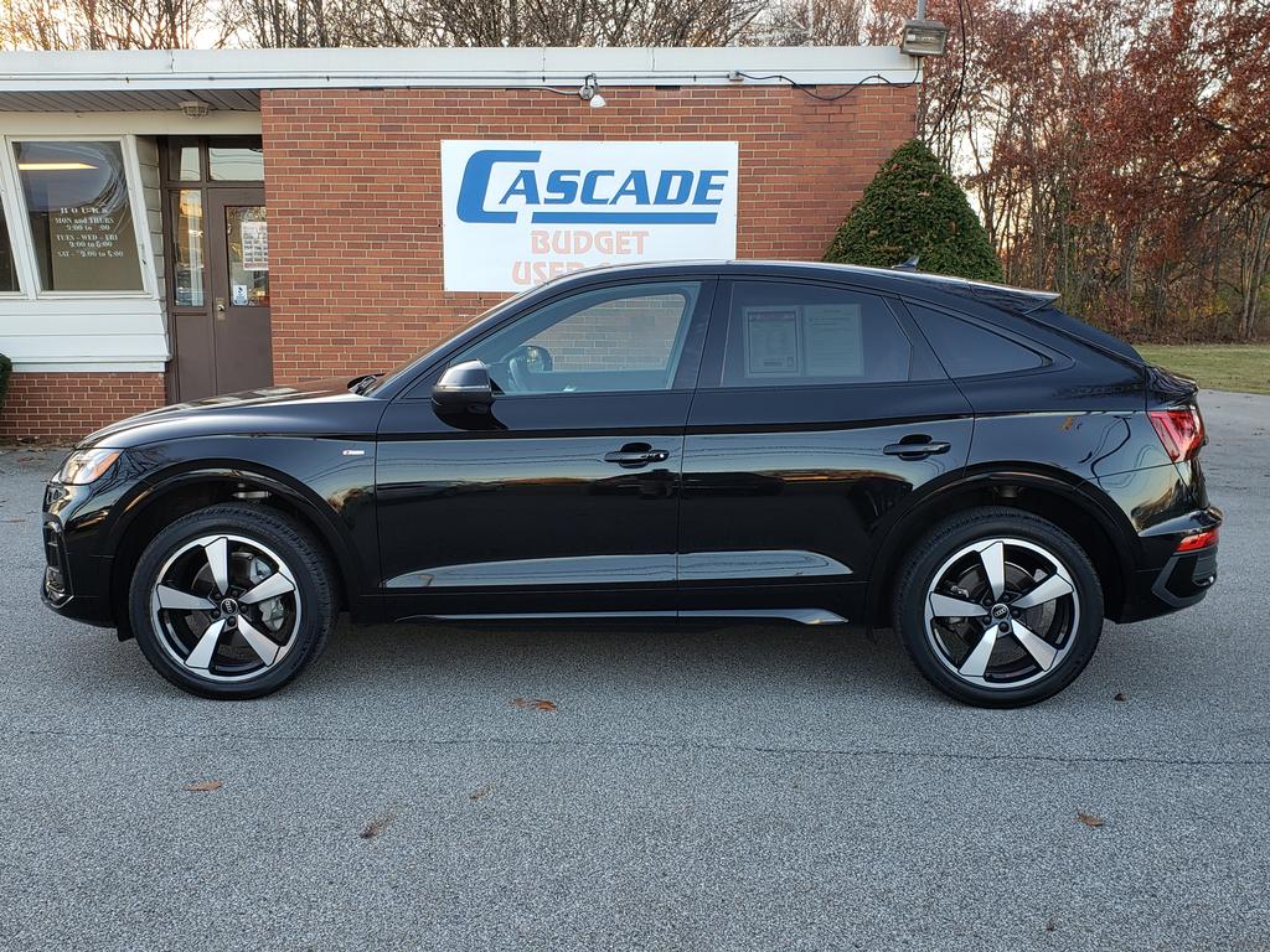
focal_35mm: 26
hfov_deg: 67.3
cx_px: 635
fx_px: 954
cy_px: 476
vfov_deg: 53.1
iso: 50
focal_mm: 4.3
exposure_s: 1/69
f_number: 2.4
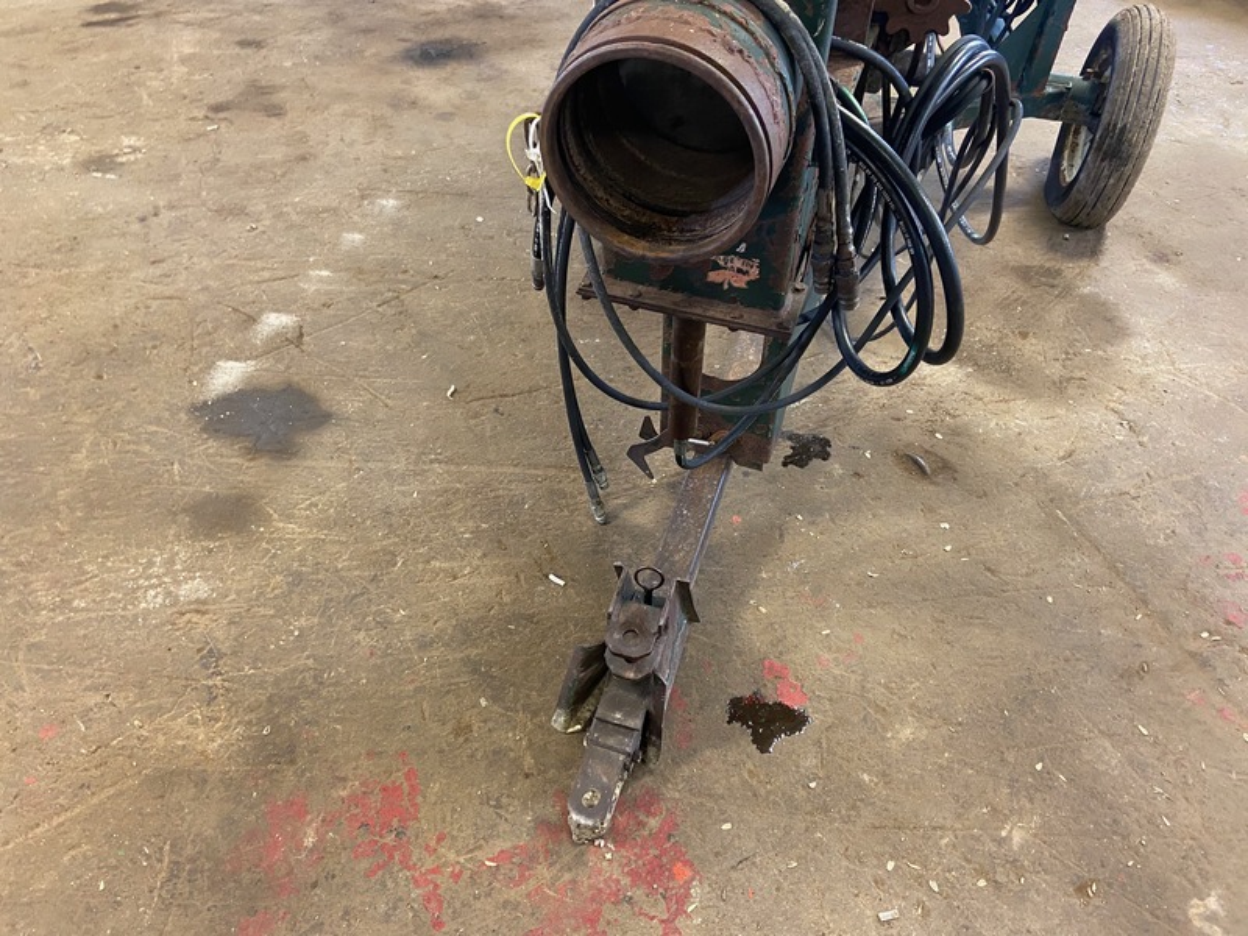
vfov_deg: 53.1
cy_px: 468
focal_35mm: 26
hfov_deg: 67.3
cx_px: 624
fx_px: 937
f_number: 1.8
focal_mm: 4.25
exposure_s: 1/60
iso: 320
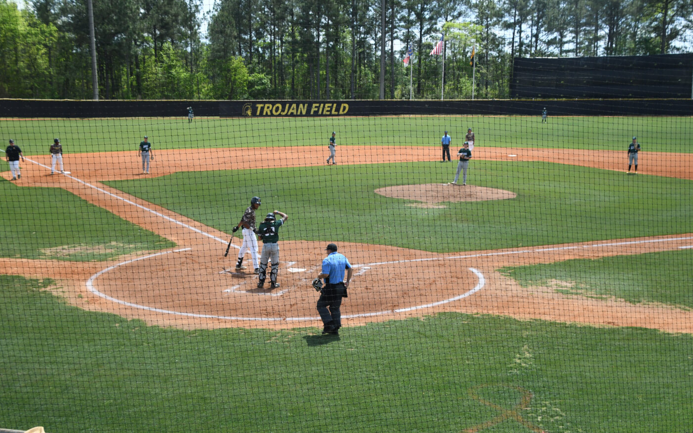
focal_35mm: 49
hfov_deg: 41.1
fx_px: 925
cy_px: 219
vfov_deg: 26.3
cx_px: 346
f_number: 4.5
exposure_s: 1/3200
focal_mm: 32
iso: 500
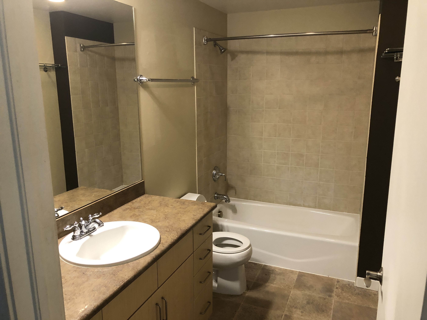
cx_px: 214
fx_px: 345
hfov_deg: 63.4
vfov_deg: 49.7
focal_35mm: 28
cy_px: 160
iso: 64
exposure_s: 1/15
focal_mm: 3.99
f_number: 1.8
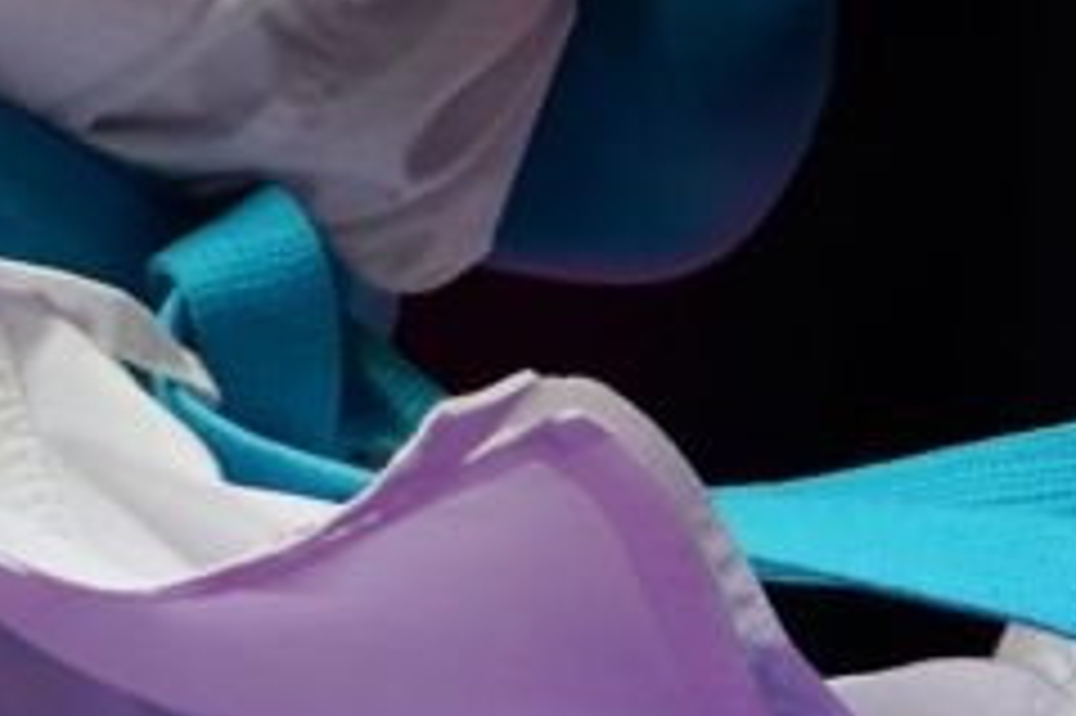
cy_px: -1153
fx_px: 42979
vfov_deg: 1.0
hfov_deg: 1.4
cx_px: -747
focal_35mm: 1439
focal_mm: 191
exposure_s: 1/1000
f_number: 2.8
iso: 1600
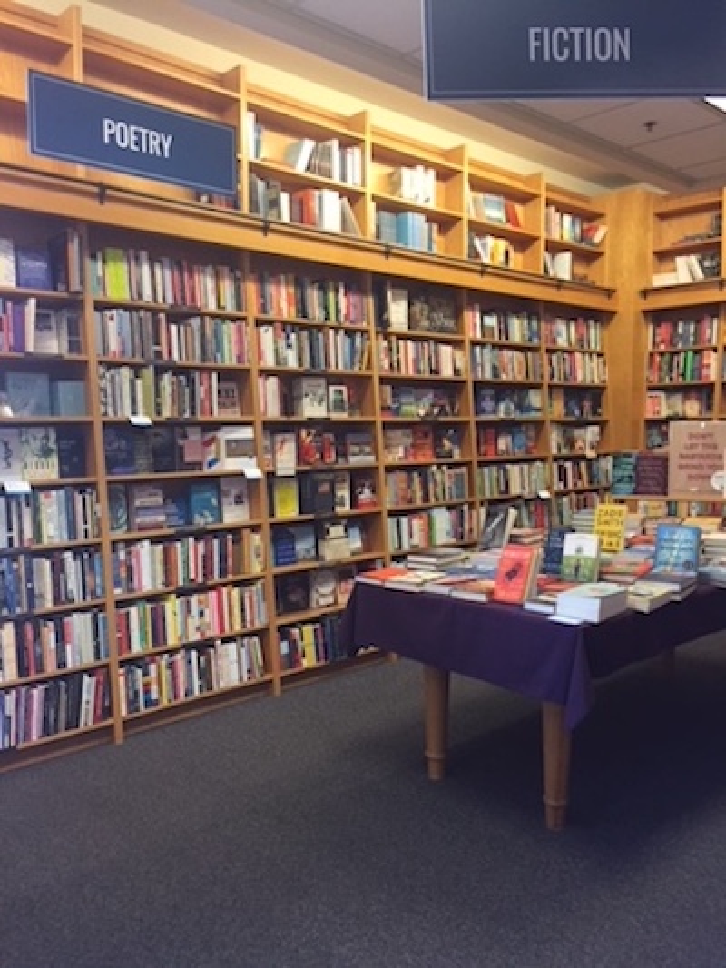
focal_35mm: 29
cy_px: 484
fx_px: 811
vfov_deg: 61.6
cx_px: 363
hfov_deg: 48.2
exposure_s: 1/30
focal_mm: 4.15
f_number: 2.2
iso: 50
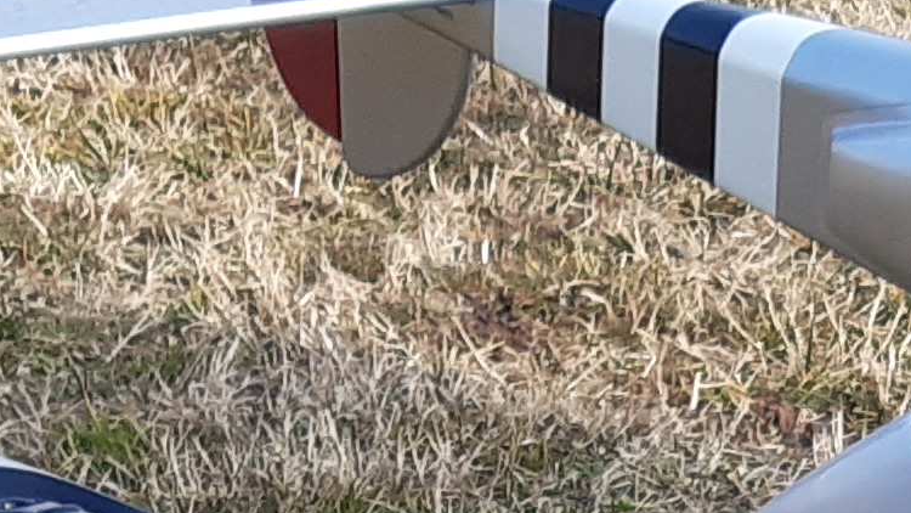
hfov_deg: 12.3
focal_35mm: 174
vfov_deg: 6.4
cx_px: 713
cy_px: 1567
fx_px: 4203
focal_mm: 3.92
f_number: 1.7
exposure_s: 1/647
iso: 40
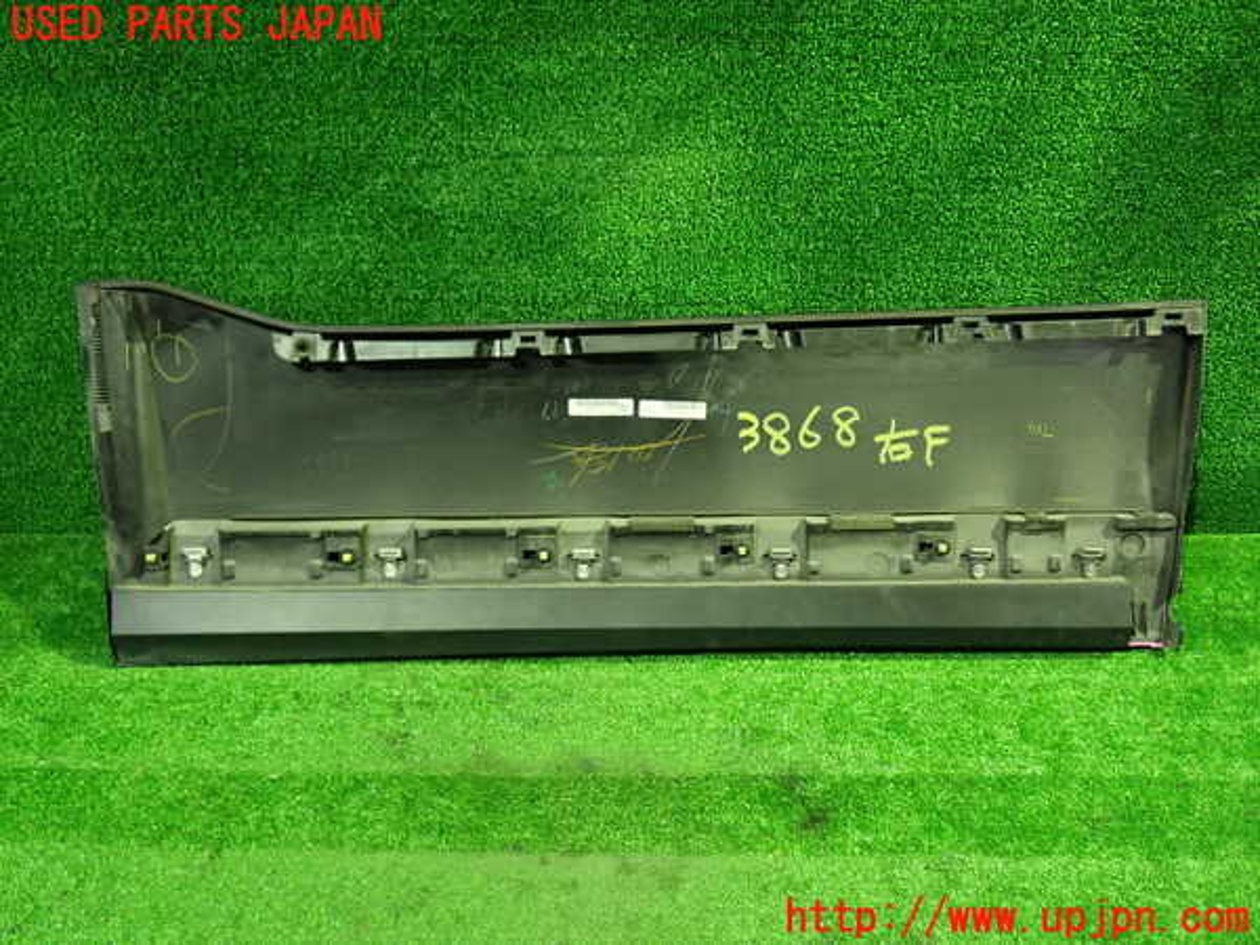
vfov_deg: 46.8
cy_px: 472
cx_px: 630
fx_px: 1092
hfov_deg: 60.0
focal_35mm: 30
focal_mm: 5.4
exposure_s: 1/30
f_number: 2.3
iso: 800
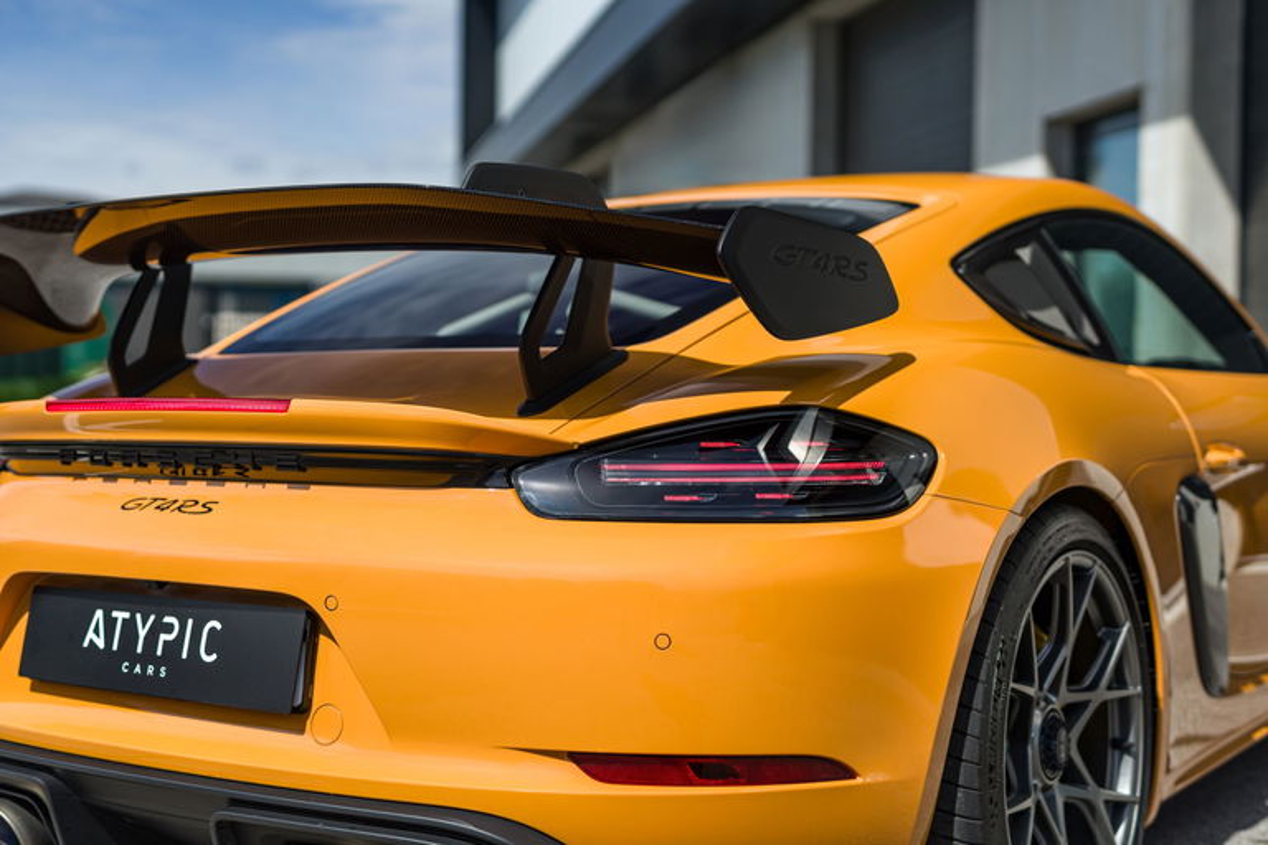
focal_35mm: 50
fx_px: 1761
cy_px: 422
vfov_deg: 27.0
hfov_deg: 39.6
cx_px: 634
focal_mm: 50
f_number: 2.2
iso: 100
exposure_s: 1/2000
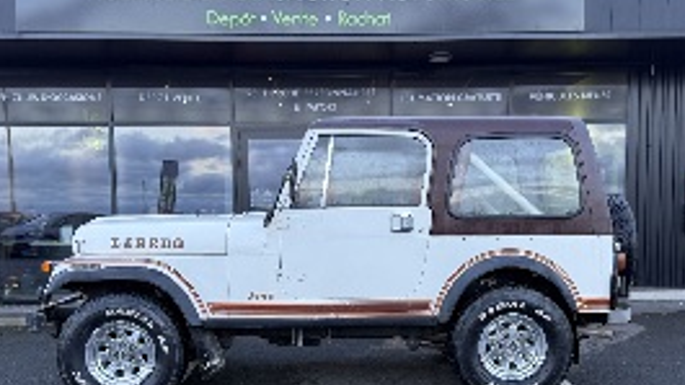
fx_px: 745
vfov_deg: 28.7
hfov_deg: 49.4
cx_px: 349
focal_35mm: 41
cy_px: 276
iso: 200
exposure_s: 1/121
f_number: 1.78
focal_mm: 6.76
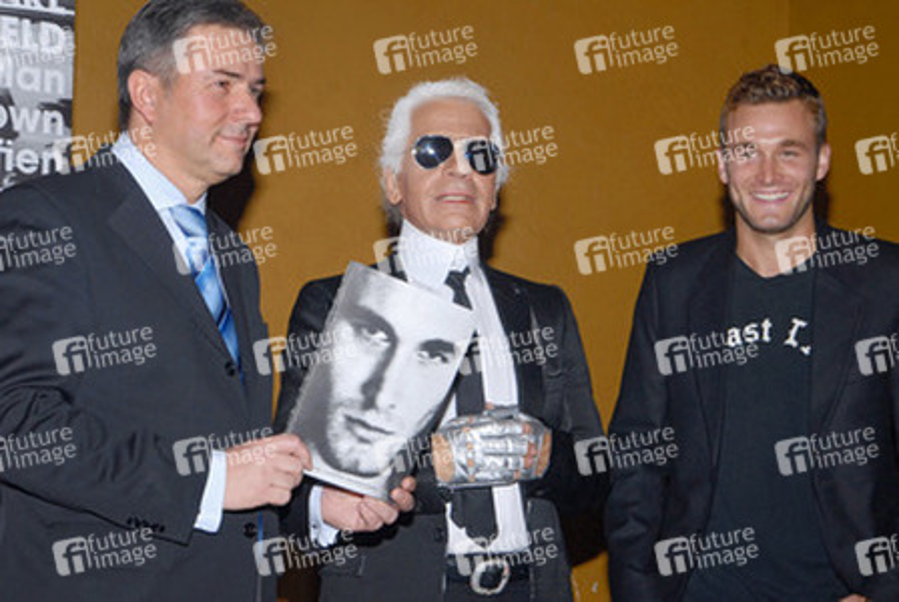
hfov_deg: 24.2
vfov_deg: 16.3
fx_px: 2100
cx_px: 450
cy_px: 301
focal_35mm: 84
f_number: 10
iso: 400
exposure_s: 1/160
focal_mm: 56
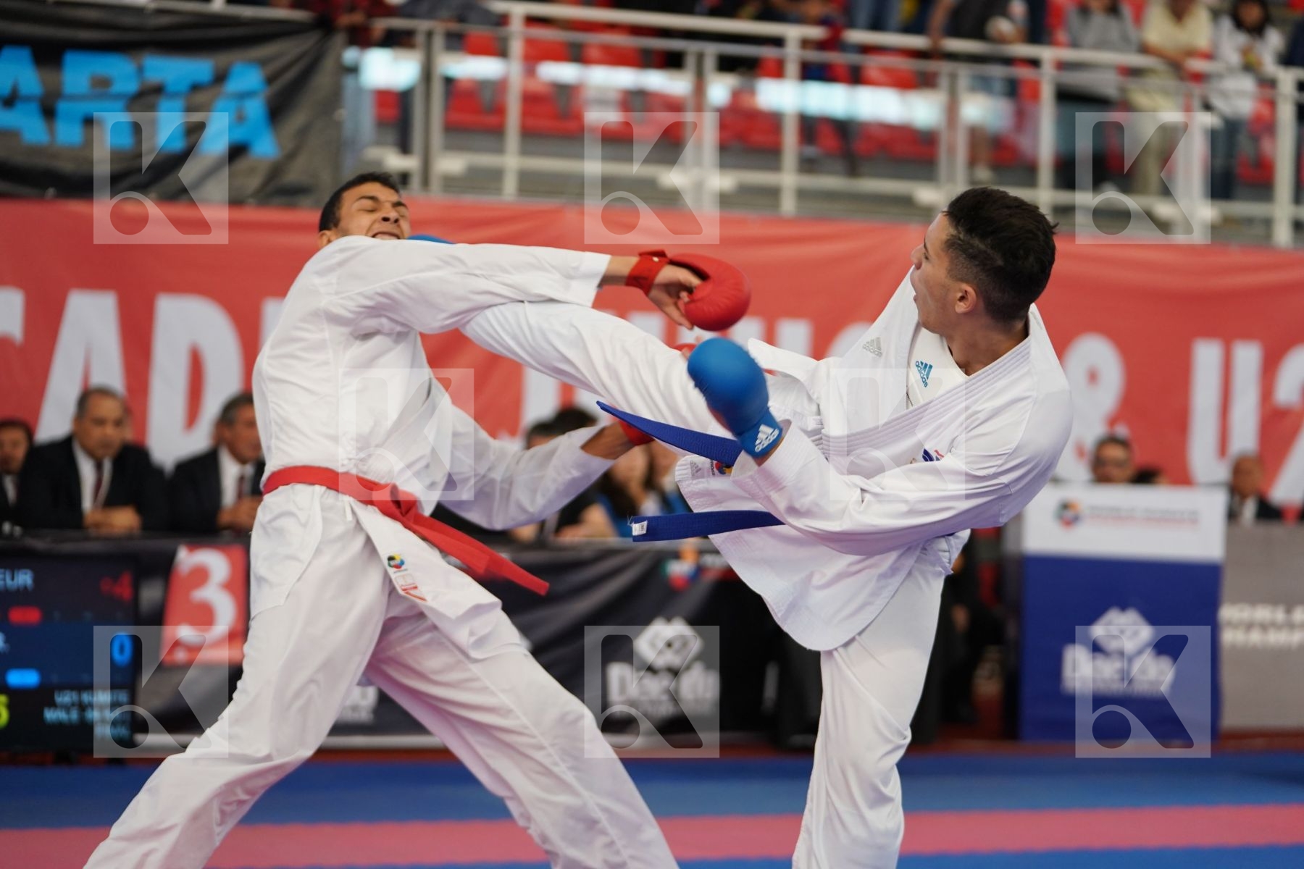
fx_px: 3803
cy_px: 434
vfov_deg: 13.0
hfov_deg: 19.5
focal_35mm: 105
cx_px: 652
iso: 1600
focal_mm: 105
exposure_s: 1/1000
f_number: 2.8
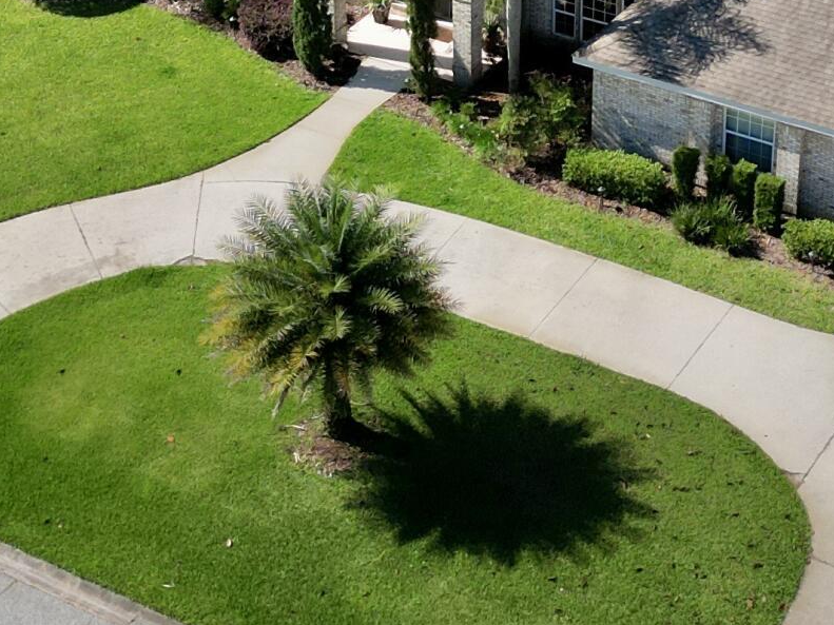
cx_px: 499
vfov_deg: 15.9
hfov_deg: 21.5
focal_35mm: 91
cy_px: -25
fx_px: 2192
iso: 110
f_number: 1.7
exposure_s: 1/4000
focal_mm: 6.72
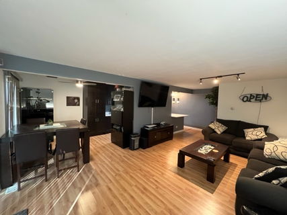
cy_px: 108
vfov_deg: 89.9
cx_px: 144
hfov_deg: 106.2
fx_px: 108
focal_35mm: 13
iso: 640
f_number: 1.8
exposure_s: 1/60
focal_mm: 1.57
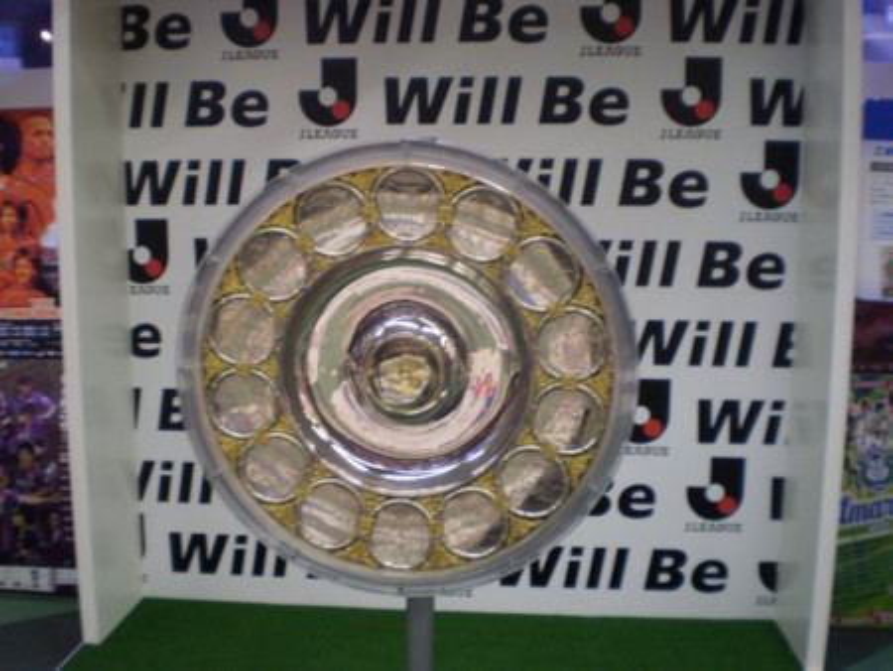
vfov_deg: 39.7
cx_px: 446
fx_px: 929
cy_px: 336
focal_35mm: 36
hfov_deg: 51.3
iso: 125
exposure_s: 1/8
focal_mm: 6.3
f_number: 3.1
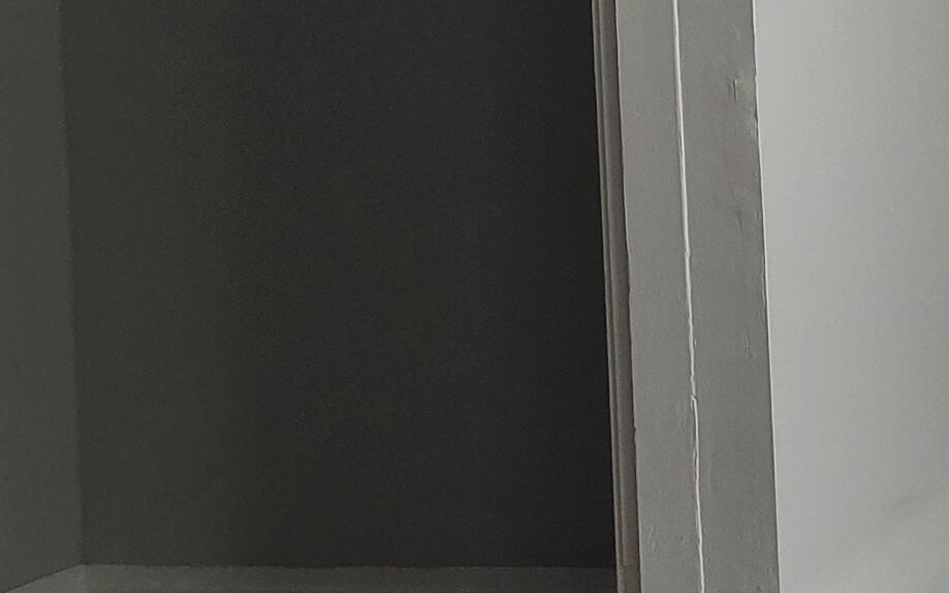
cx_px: 1252
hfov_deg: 20.9
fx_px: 2327
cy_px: -49
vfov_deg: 14.2
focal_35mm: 90
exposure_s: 1/120
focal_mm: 5.4
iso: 125
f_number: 1.8
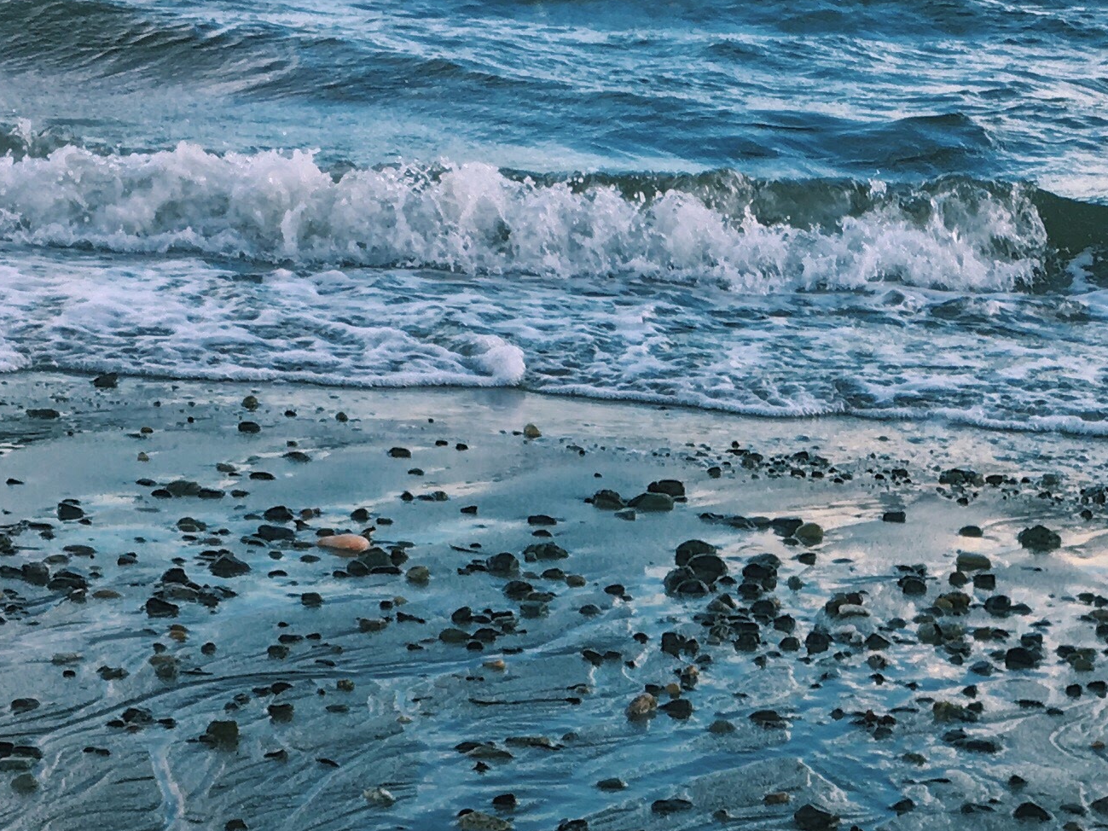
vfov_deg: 16.1
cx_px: 1055
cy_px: 802
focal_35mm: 90
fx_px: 2880
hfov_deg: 21.2
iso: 25
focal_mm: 4.15
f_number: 2.2
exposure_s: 1/413
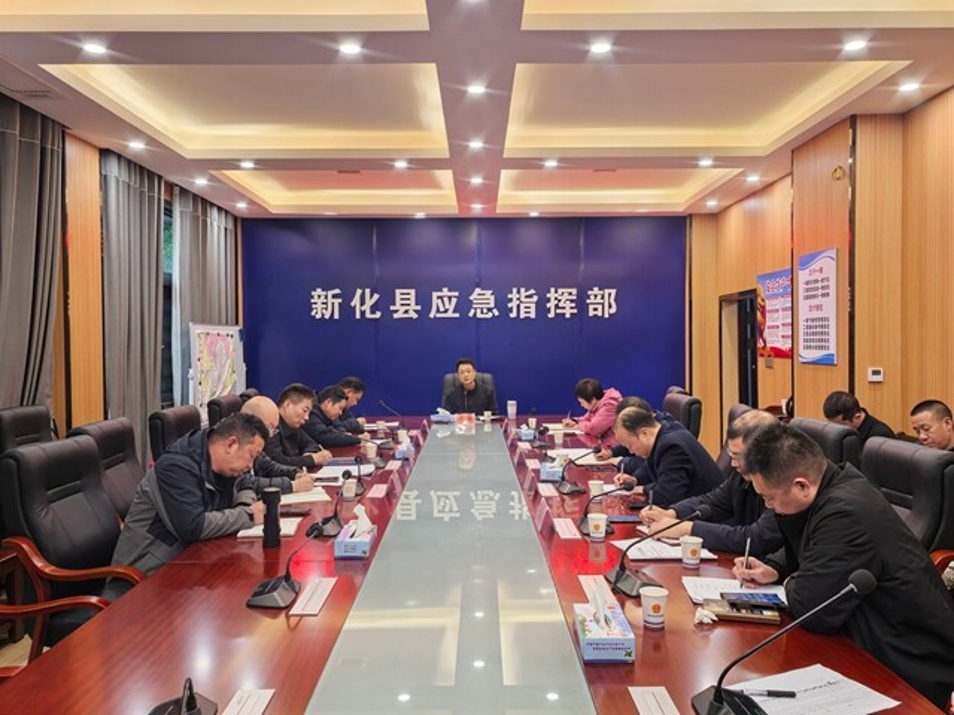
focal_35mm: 27
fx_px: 744
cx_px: 477
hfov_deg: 65.3
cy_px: 358
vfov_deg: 51.4
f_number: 4
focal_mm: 8.5
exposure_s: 1/50
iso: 250
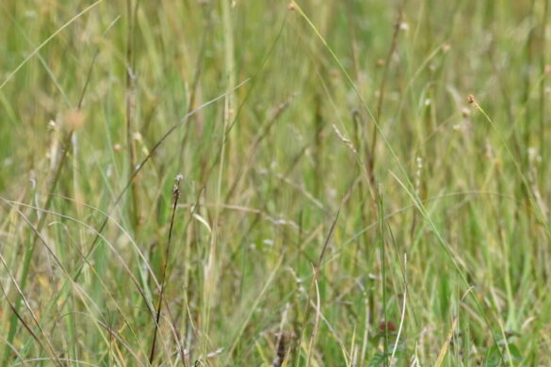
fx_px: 6041
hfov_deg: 5.2
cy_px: 53
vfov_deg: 3.5
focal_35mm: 395
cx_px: 874
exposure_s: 1/400
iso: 125
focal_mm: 77
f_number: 5
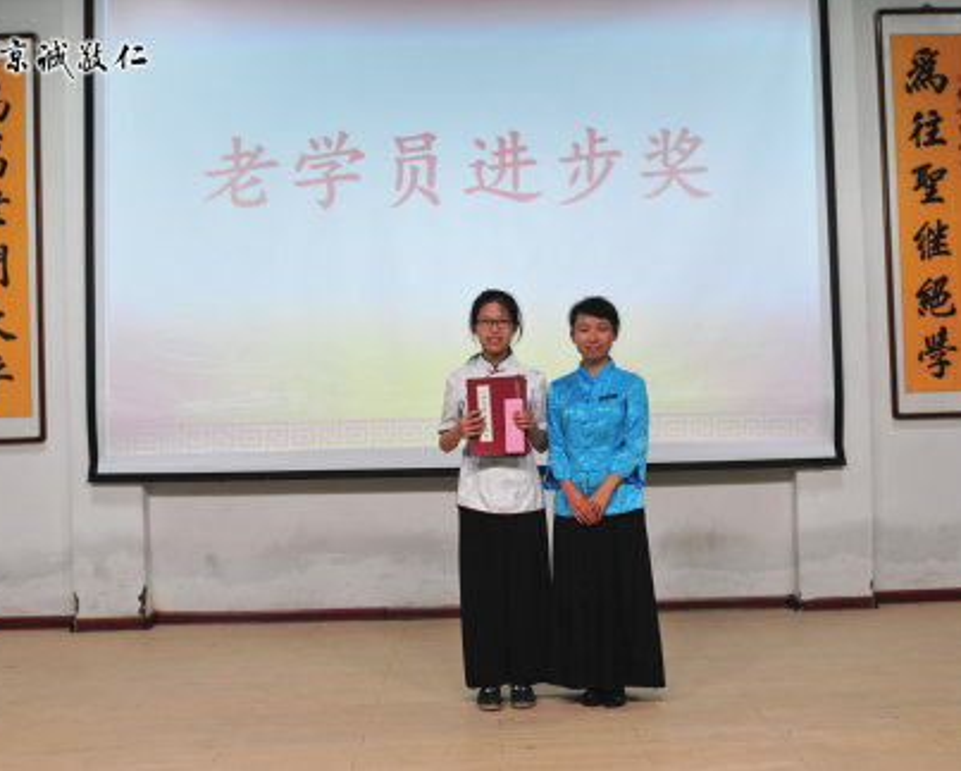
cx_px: 472
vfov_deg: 36.5
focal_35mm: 41
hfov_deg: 44.8
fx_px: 1167
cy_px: 386
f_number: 3.2
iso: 200
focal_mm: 24
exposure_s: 1/40
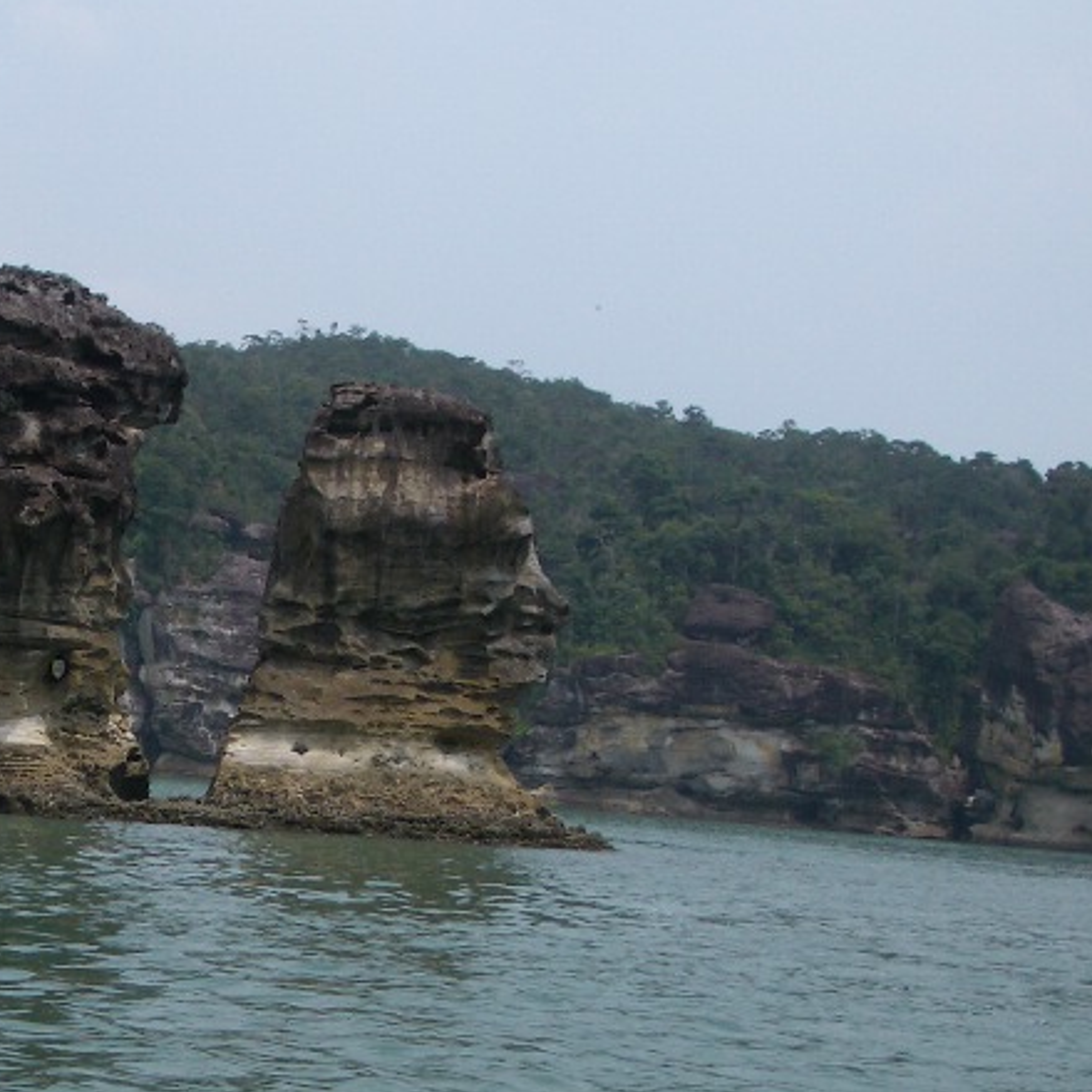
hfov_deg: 23.4
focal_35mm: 72
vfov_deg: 23.9
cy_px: 745
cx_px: 119
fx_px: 2570
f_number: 4.3
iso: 50
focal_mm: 5.8
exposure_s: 1/1000
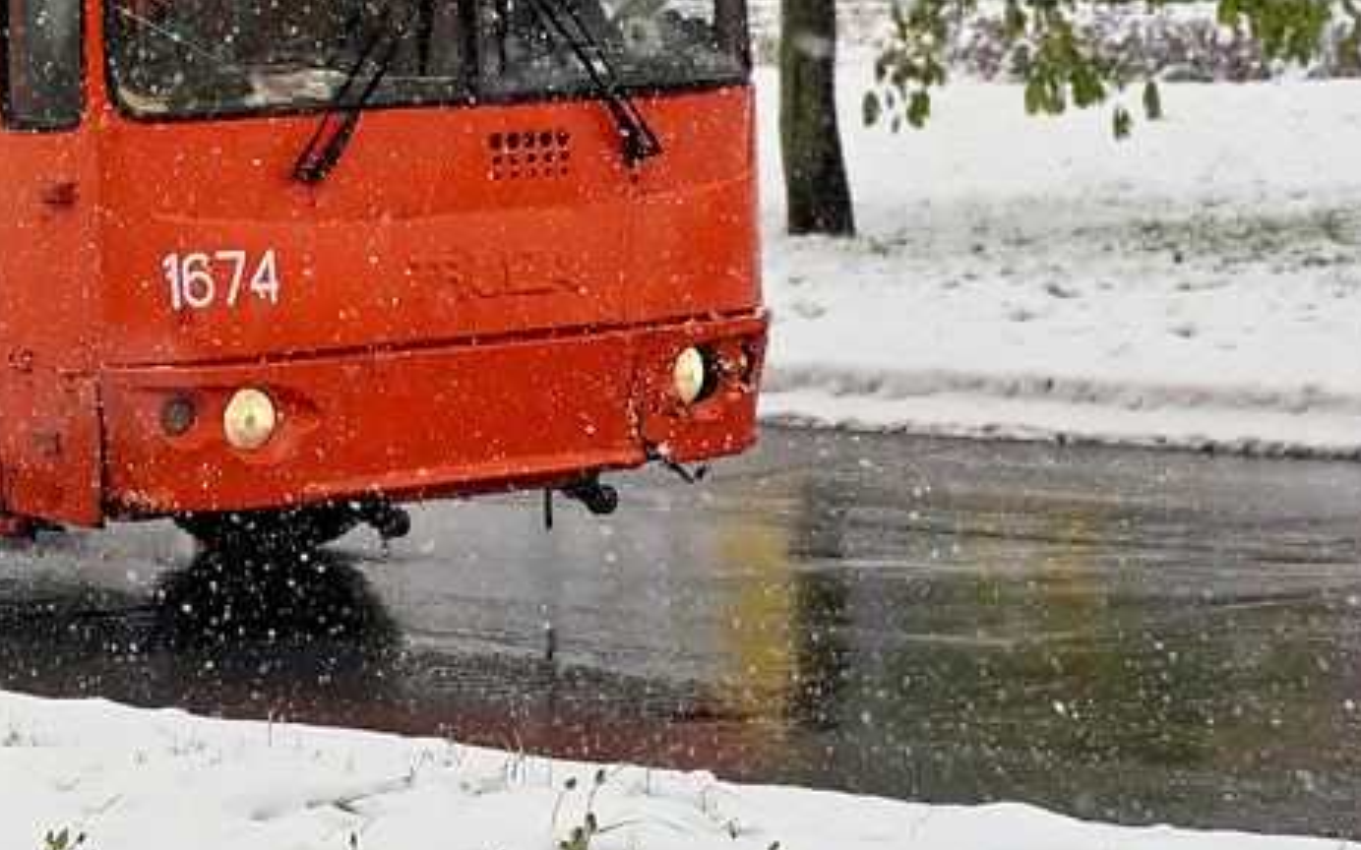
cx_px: -233
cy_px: -280
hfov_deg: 13.9
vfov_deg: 8.8
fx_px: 5429
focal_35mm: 146
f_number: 8
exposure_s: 1/800
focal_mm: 35
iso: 400
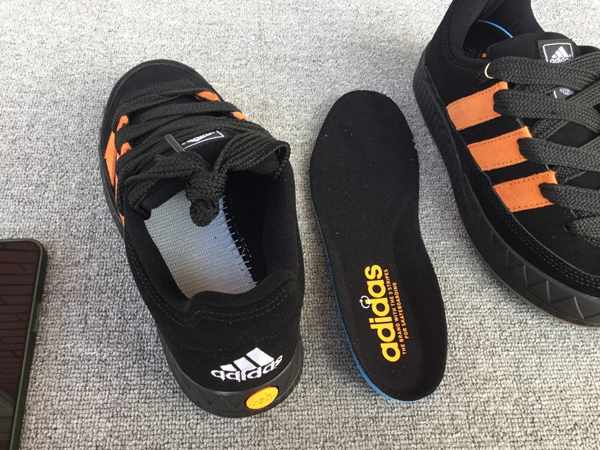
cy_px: 221
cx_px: 301
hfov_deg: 56.8
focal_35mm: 32
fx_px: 555
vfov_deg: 44.2
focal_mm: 3.3
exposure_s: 1/50
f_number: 2.4
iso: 25
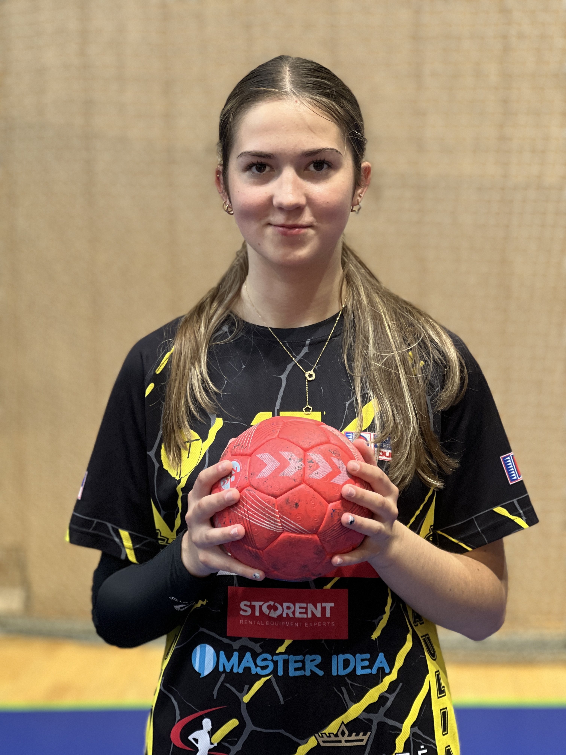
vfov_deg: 25.3
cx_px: 283
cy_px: 378
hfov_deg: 19.1
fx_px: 1679
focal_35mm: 77
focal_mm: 9
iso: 250
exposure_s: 1/33
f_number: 2.8
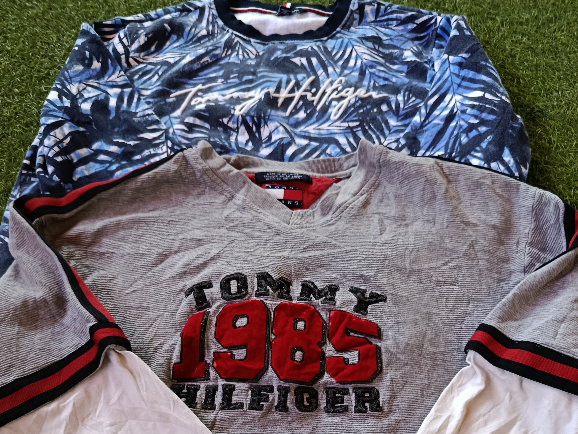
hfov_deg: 55.3
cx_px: 294
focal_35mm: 33
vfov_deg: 40.5
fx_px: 551
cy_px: 368
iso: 389
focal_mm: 5.24
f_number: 1.7
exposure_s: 1/100
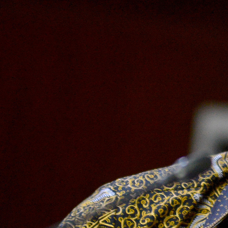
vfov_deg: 3.1
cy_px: 191
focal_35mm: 558
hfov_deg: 3.1
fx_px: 4158
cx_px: 205
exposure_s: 1/80
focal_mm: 200
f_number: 2.8
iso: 3200
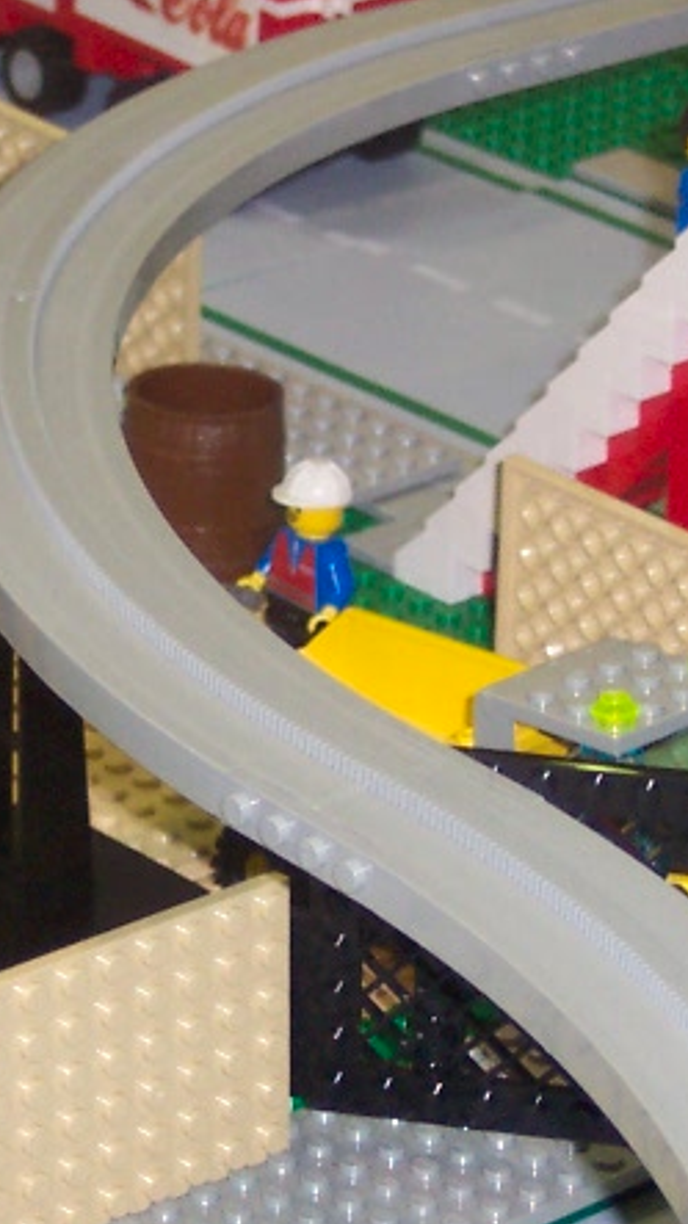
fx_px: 6295
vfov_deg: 11.1
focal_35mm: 194
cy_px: 566
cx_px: 166
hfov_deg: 6.3
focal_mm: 16
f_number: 4
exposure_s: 1/60
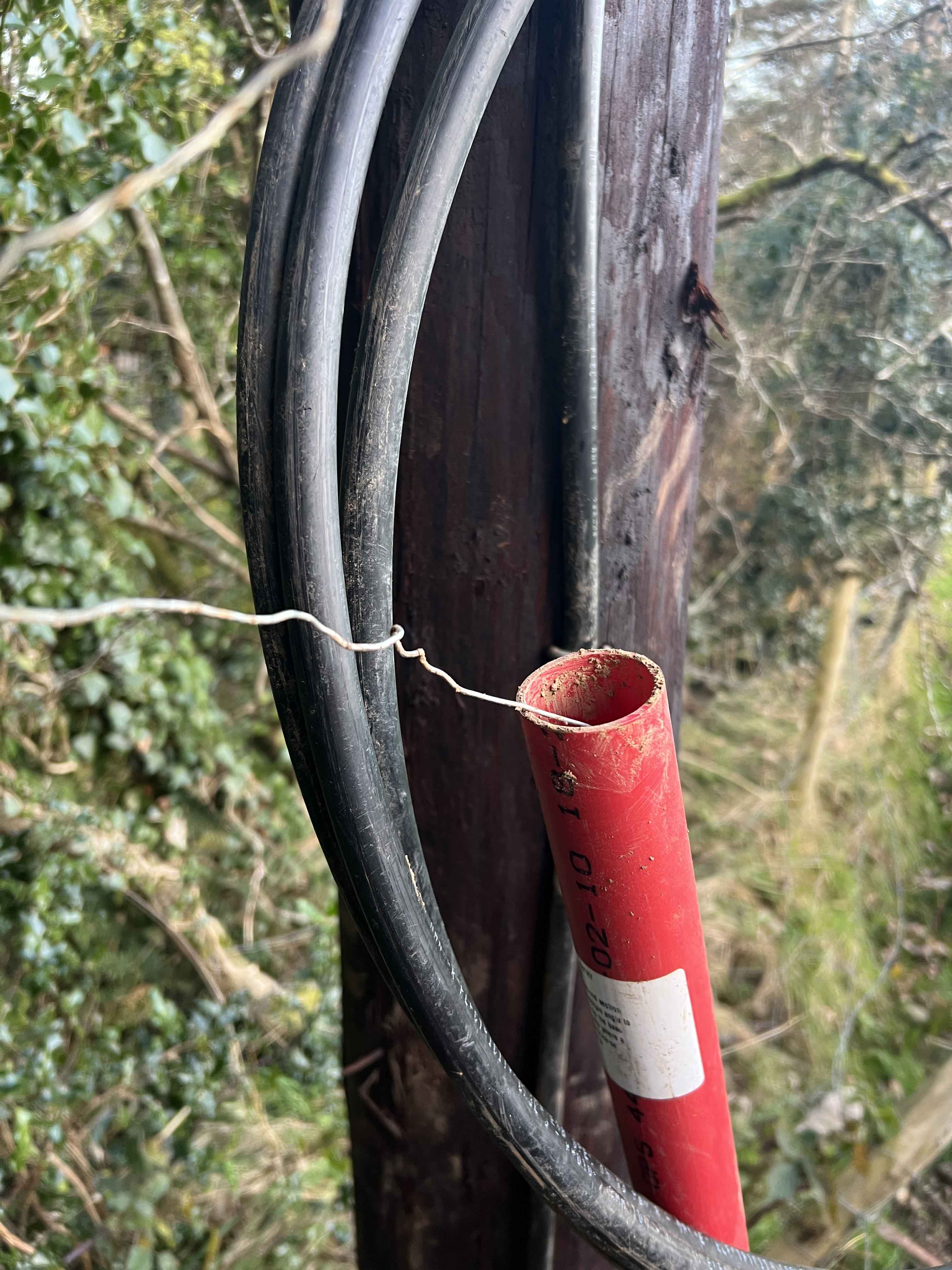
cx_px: 476
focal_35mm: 26
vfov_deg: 67.3
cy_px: 635
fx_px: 953
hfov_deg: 53.1
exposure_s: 1/60
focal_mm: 5.7
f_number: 1.5
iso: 160
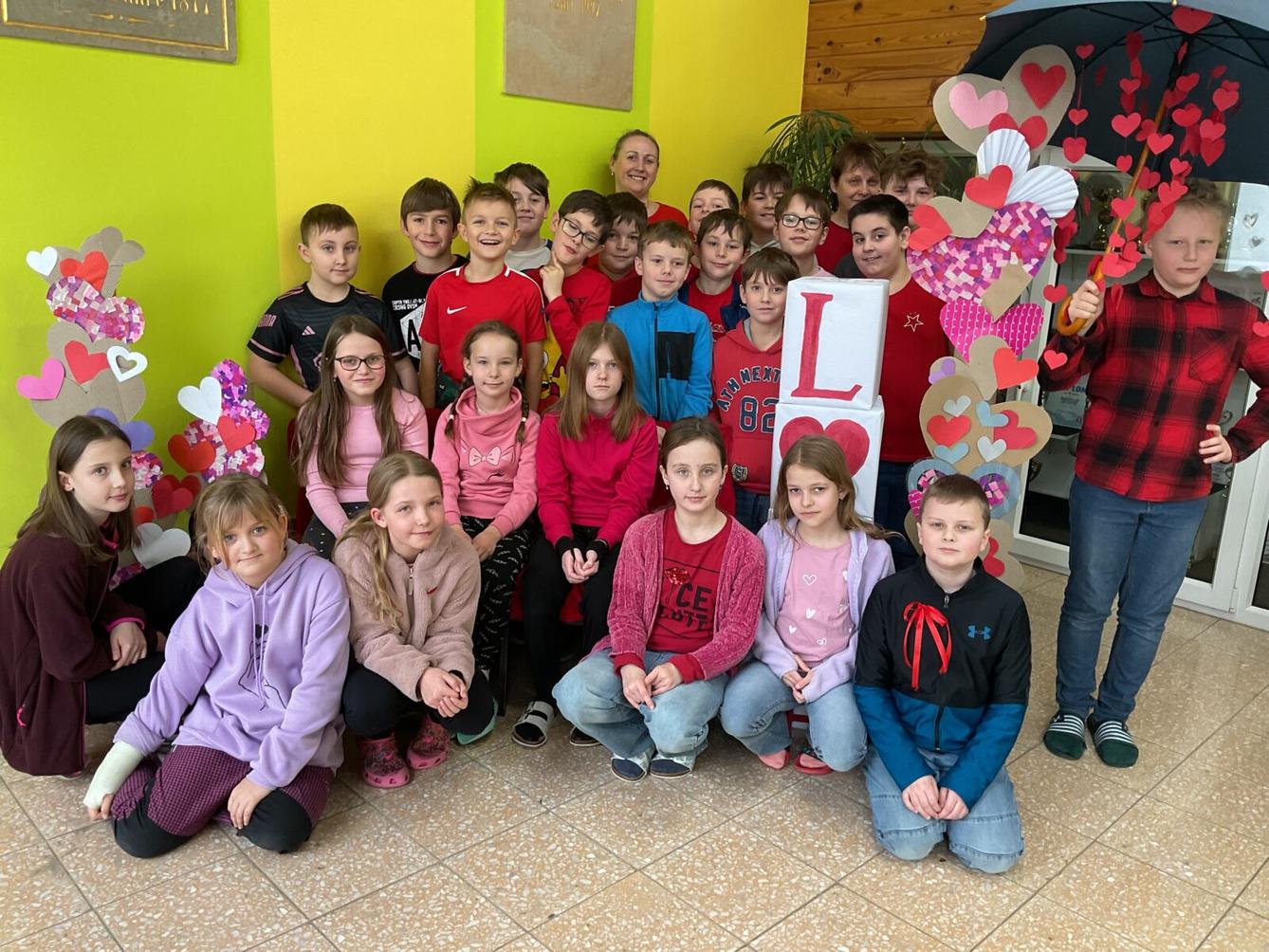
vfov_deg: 48.2
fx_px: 1063
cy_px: 476
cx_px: 634
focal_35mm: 29
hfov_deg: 61.7
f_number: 1.8
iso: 64
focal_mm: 3
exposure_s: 1/50
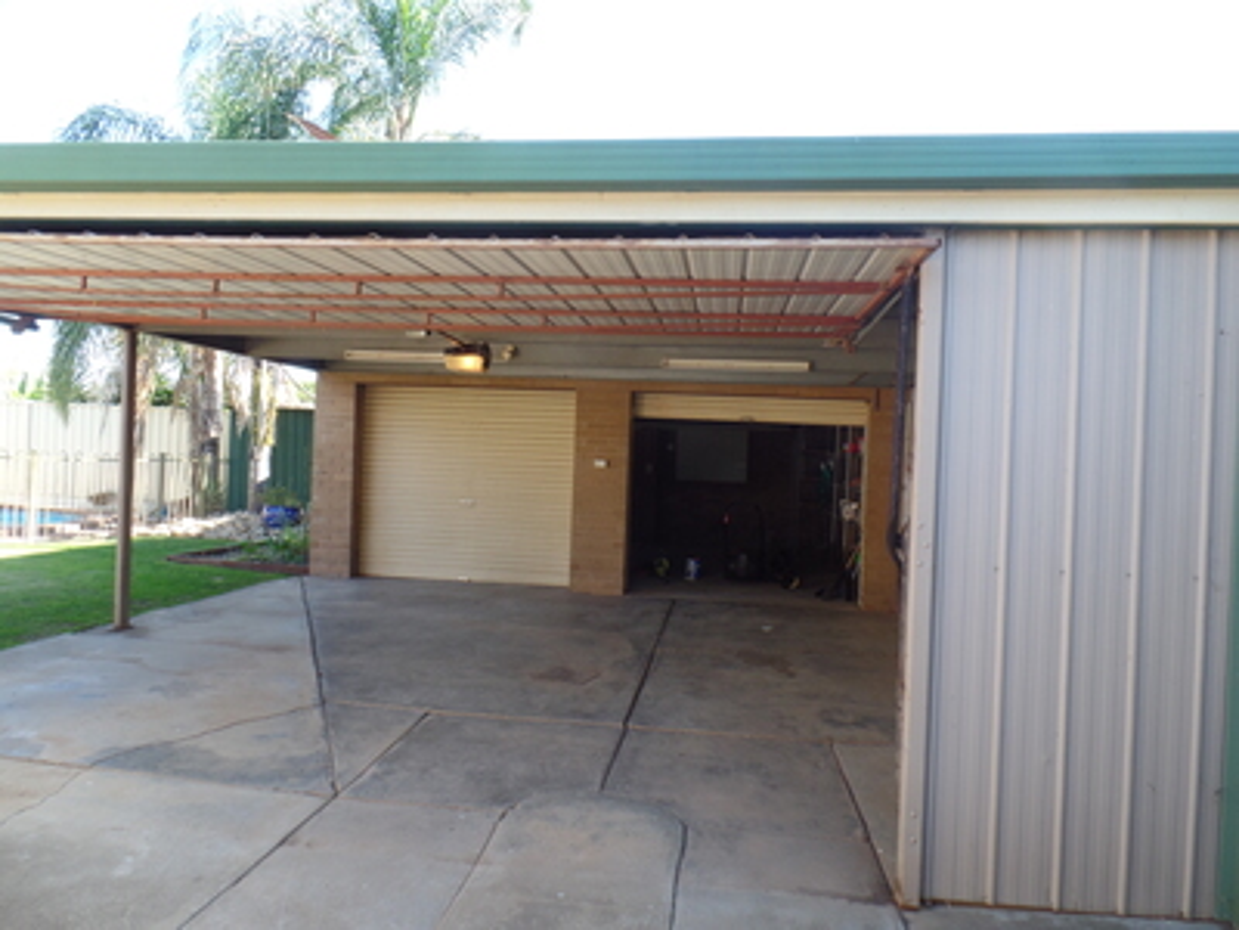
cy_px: 465
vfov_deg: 58.9
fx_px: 823
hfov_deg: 73.9
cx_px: 620
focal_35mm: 23
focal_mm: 4.1
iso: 80
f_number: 3.5
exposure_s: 1/90
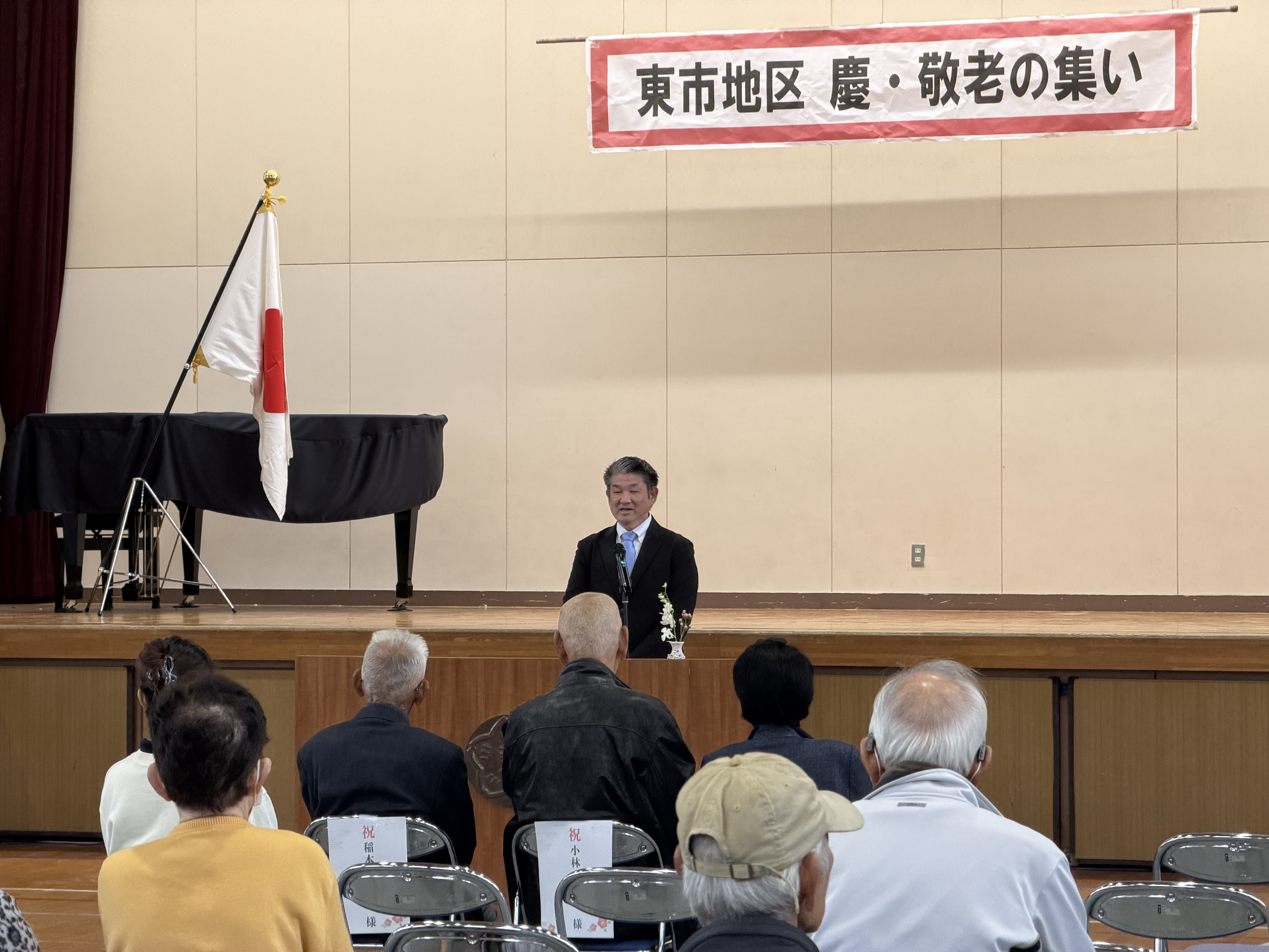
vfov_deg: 14.8
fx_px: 3666
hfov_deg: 19.6
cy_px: 476
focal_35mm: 100
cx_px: 634
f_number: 2.8
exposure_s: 1/121
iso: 200
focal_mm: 16.89
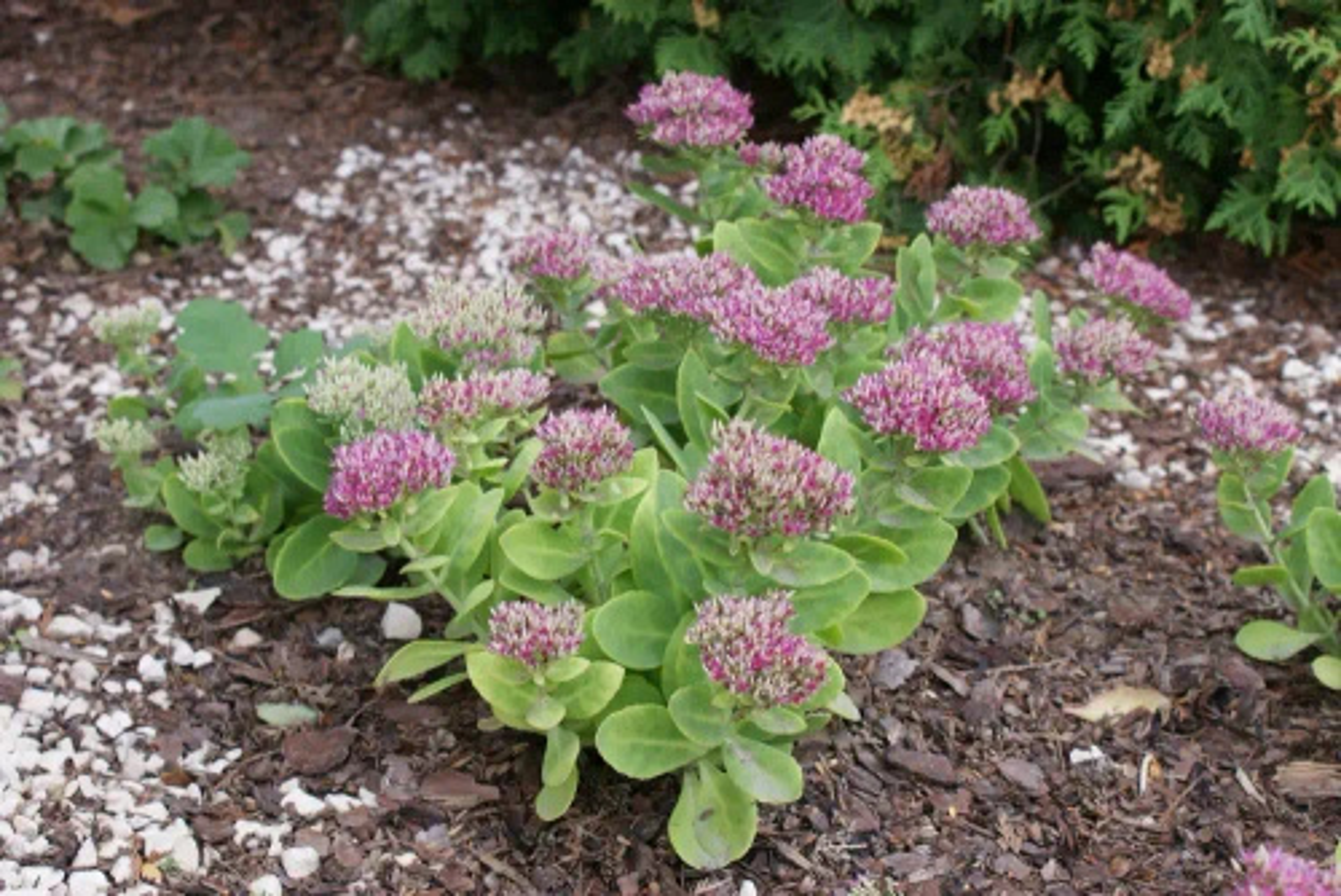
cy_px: 448
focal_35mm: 52
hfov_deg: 37.8
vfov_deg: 25.8
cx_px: 670
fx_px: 1957
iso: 200
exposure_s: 1/60
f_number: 5.6
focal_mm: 35
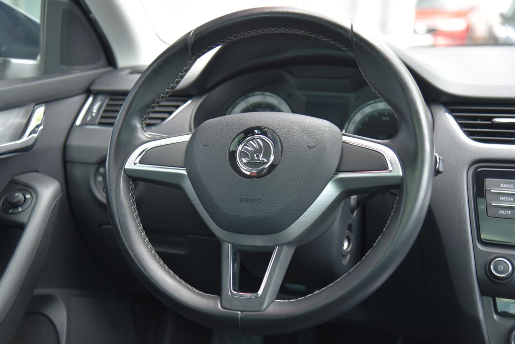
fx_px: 787
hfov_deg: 36.2
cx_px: 258
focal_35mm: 55
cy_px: 172
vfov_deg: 24.7
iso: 500
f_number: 4
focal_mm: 55
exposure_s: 1/60
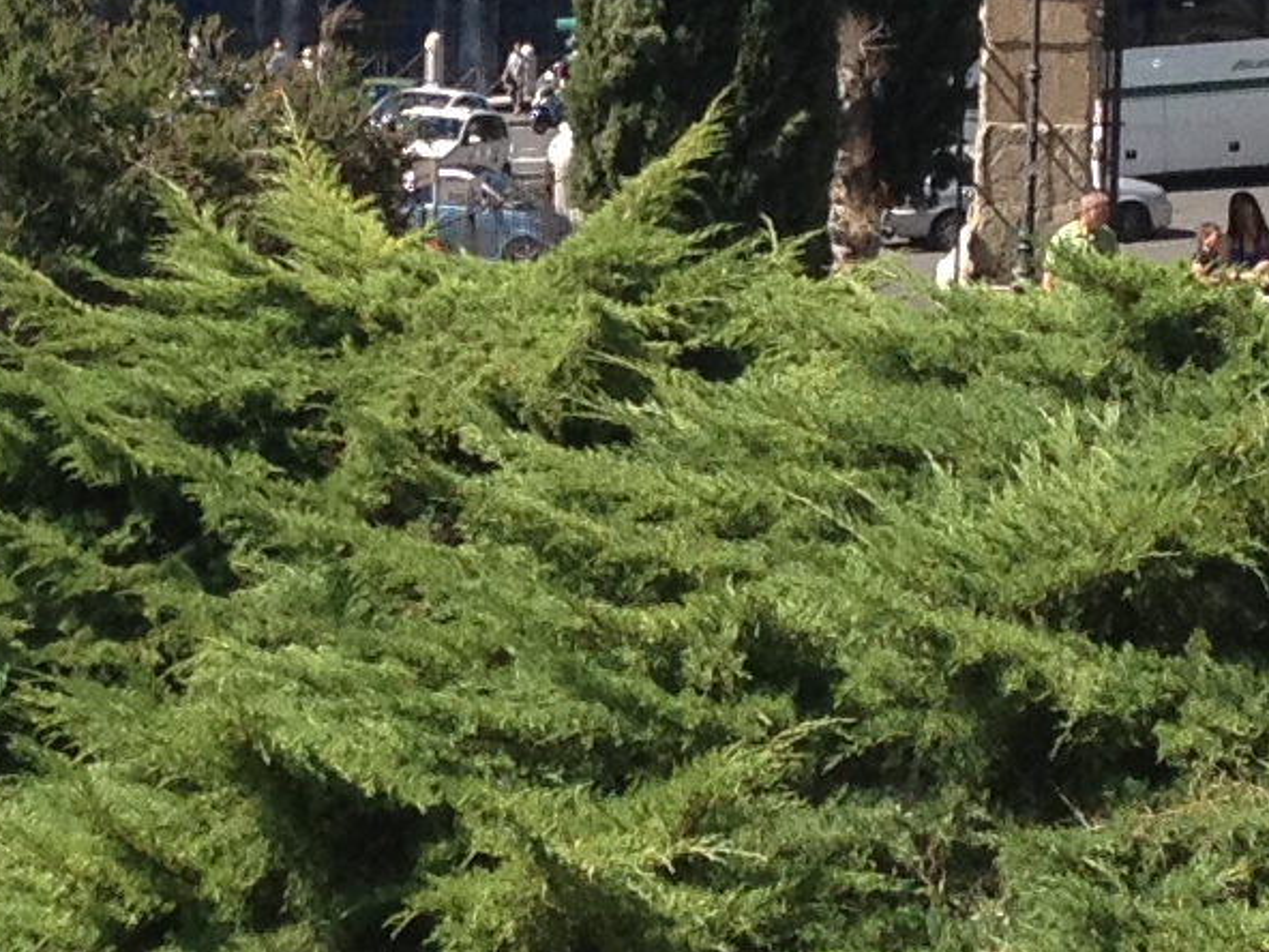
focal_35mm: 193
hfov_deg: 10.2
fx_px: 7075
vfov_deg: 7.7
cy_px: 251
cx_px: 416
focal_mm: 4.28
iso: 64
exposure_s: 1/935
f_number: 2.4
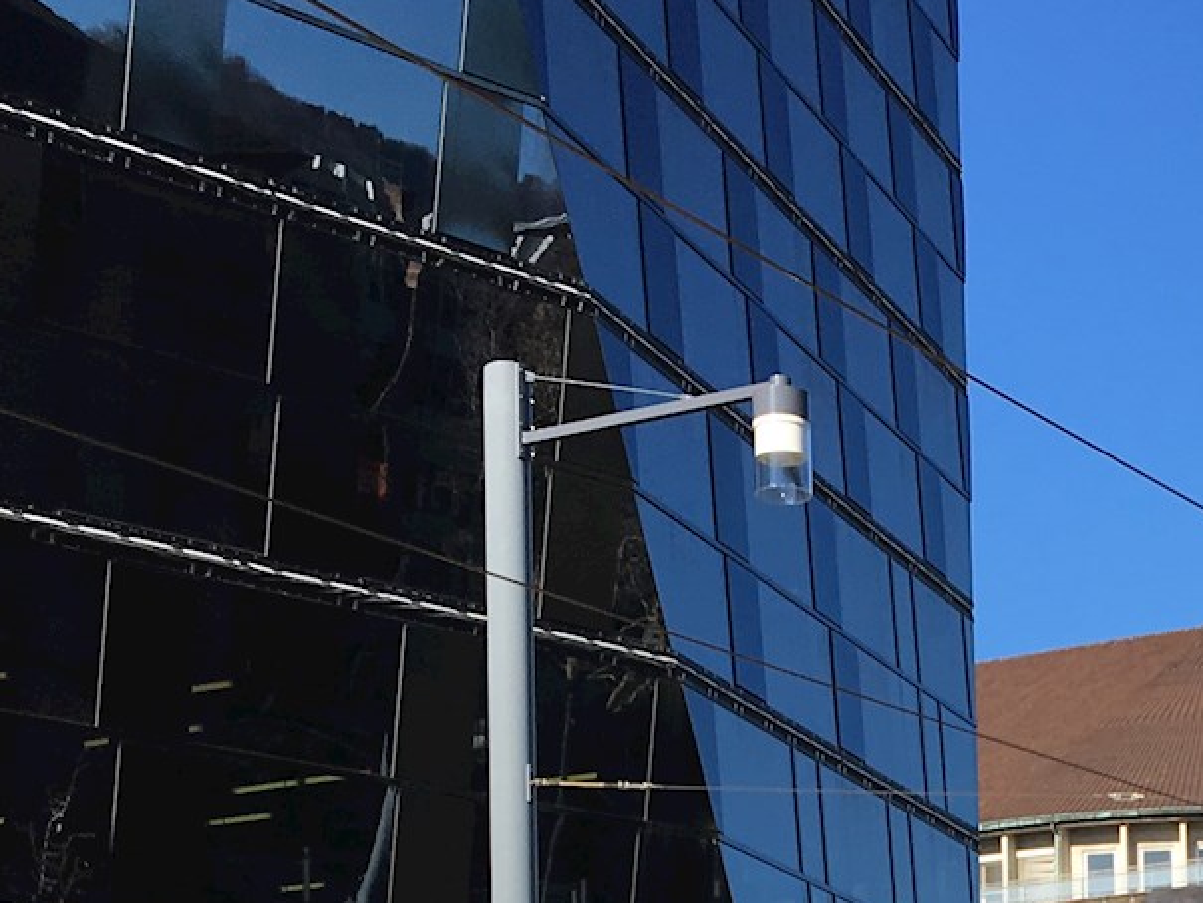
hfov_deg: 20.6
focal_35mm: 92
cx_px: 1225
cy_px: 1209
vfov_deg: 15.2
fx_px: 3198
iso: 25
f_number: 2.2
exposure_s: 1/1304
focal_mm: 4.15
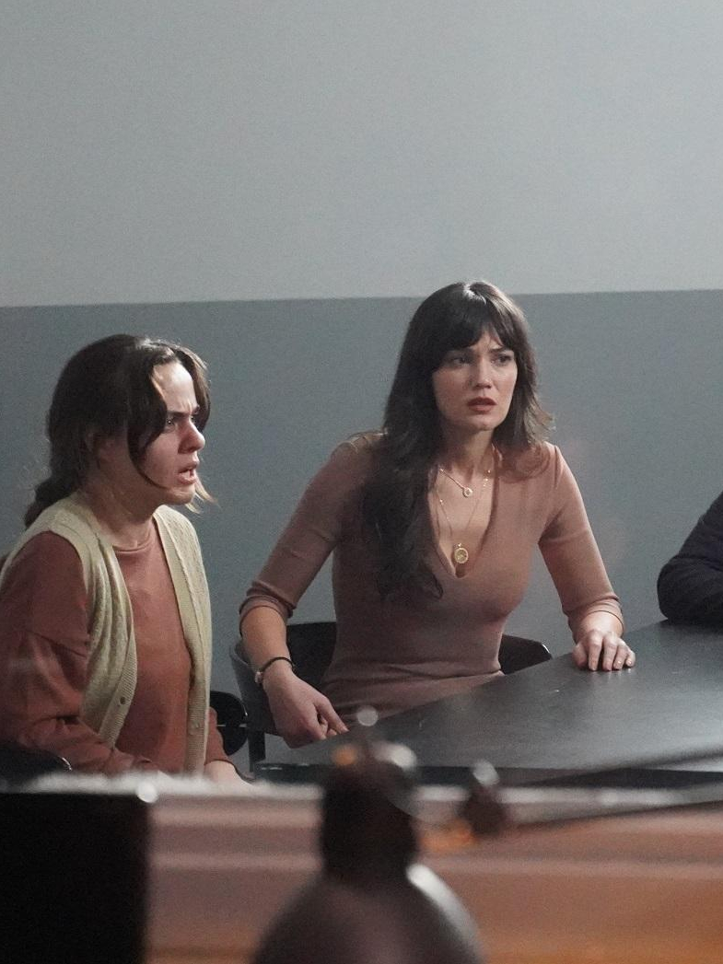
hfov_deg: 9.1
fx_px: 4512
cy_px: 482
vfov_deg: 12.2
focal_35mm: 162
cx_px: 546
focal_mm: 75
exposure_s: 1/125
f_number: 2.8
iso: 25600
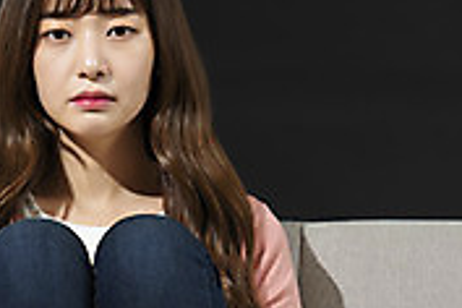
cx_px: -273
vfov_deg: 3.3
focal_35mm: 422
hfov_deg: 4.8
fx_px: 5415
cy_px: 248
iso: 100
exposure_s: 1/125
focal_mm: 125
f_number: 4
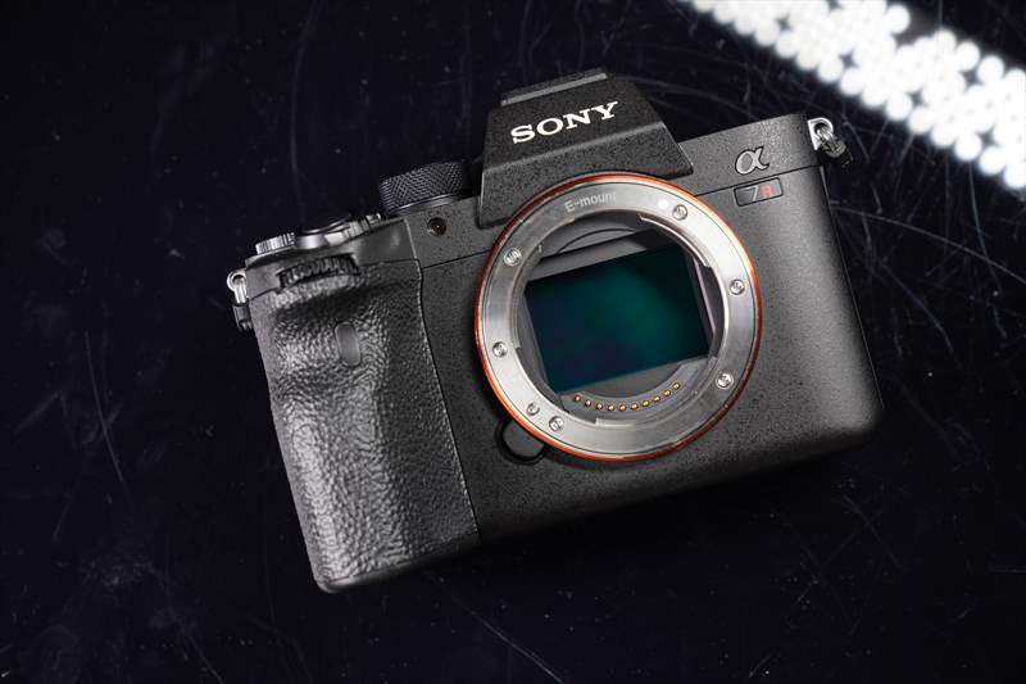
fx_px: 1994
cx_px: 513
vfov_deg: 19.4
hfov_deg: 28.8
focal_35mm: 70
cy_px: 342
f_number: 7.1
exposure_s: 1/100
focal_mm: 70
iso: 800
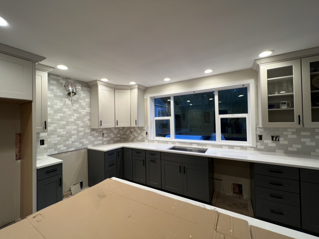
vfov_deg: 89.9
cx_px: 160
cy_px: 120
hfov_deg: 106.2
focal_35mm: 13
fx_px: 120
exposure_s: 1/120
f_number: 1.8
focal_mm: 1.57
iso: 125
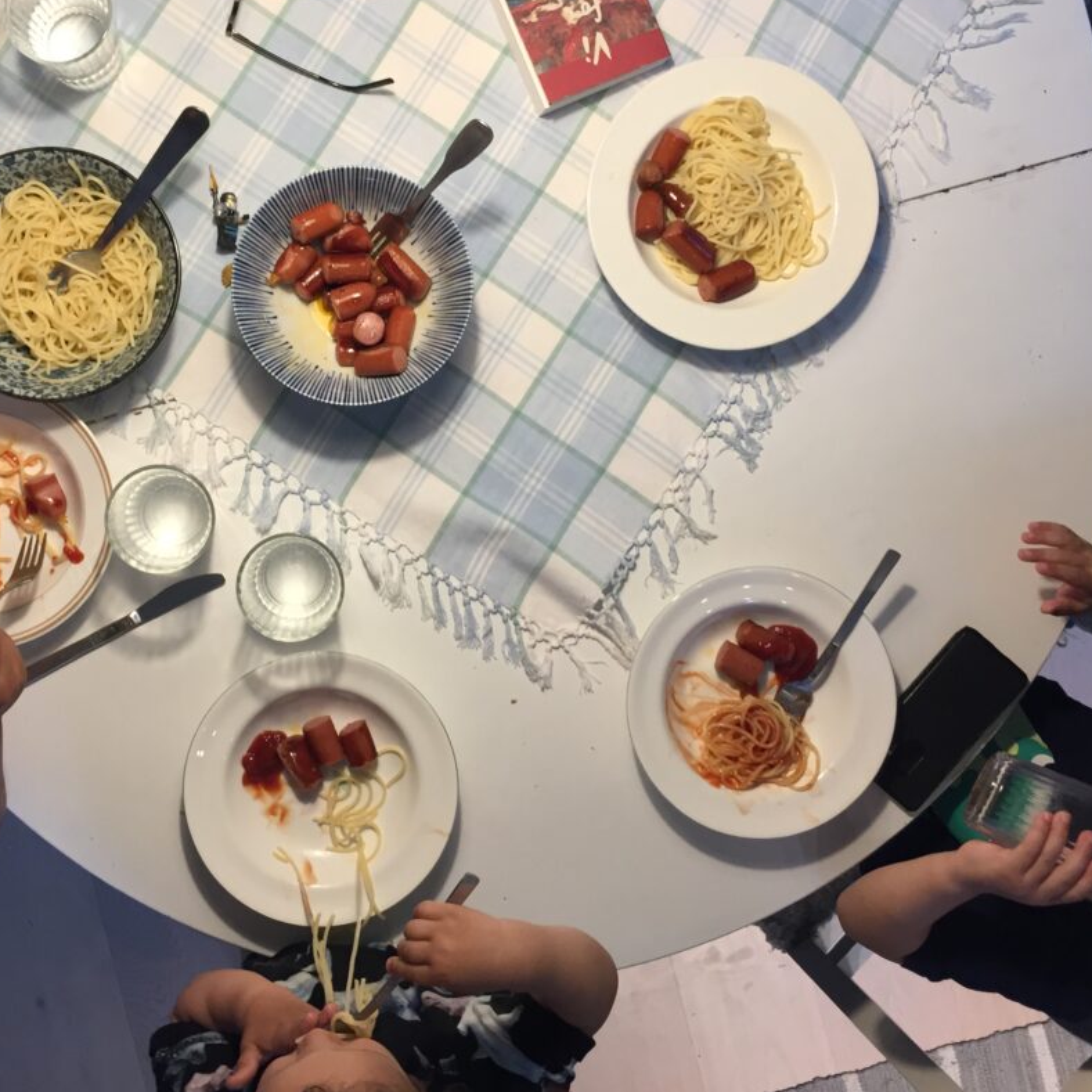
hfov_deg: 42.5
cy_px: 475
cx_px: 410
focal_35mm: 39
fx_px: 1392
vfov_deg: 42.7
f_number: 2.2
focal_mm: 4.15
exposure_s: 1/33
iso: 50
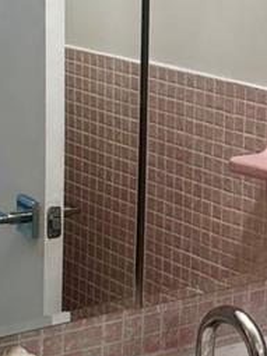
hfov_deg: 12.7
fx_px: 1163
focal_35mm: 113
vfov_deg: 17.4
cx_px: 337
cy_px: 134
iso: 50
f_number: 1.78
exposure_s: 1/121
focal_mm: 6.86
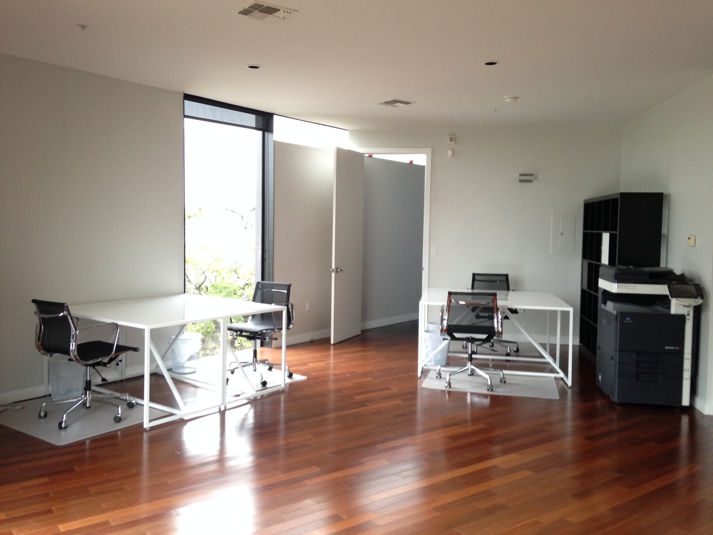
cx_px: 356
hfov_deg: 55.4
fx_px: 680
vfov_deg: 42.9
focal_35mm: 33
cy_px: 268
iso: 125
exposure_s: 1/20
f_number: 2.4
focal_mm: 4.12
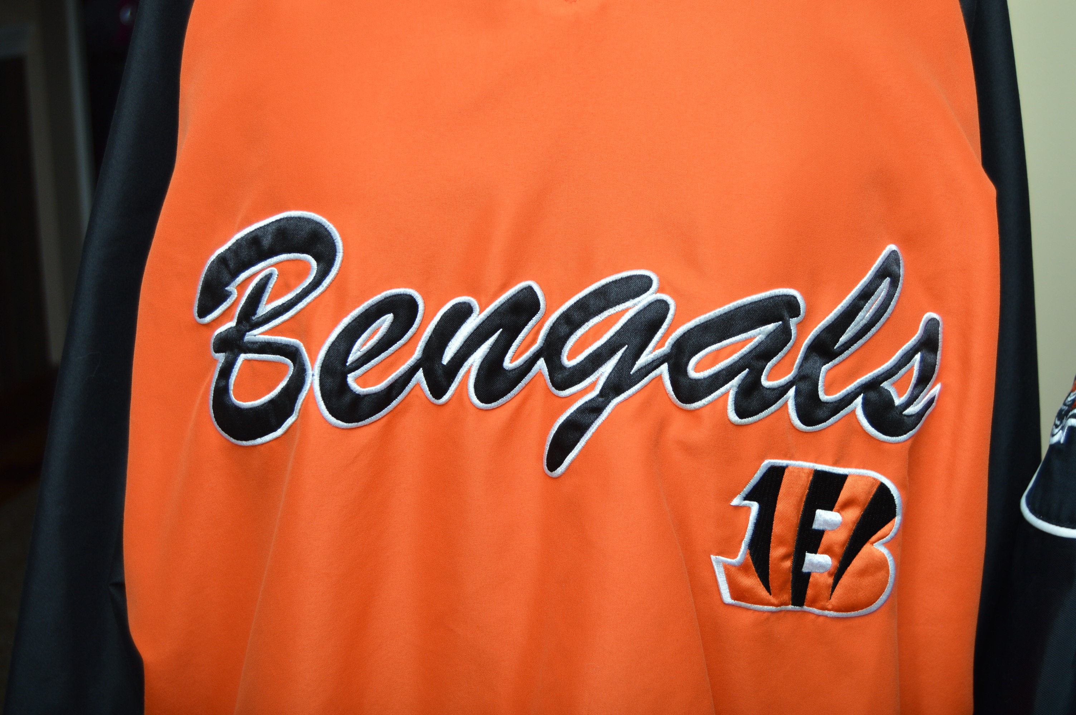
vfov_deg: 28.9
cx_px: 538
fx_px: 1389
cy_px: 358
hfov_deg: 42.4
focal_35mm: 46
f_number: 4.2
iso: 200
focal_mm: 31
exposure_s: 1/200
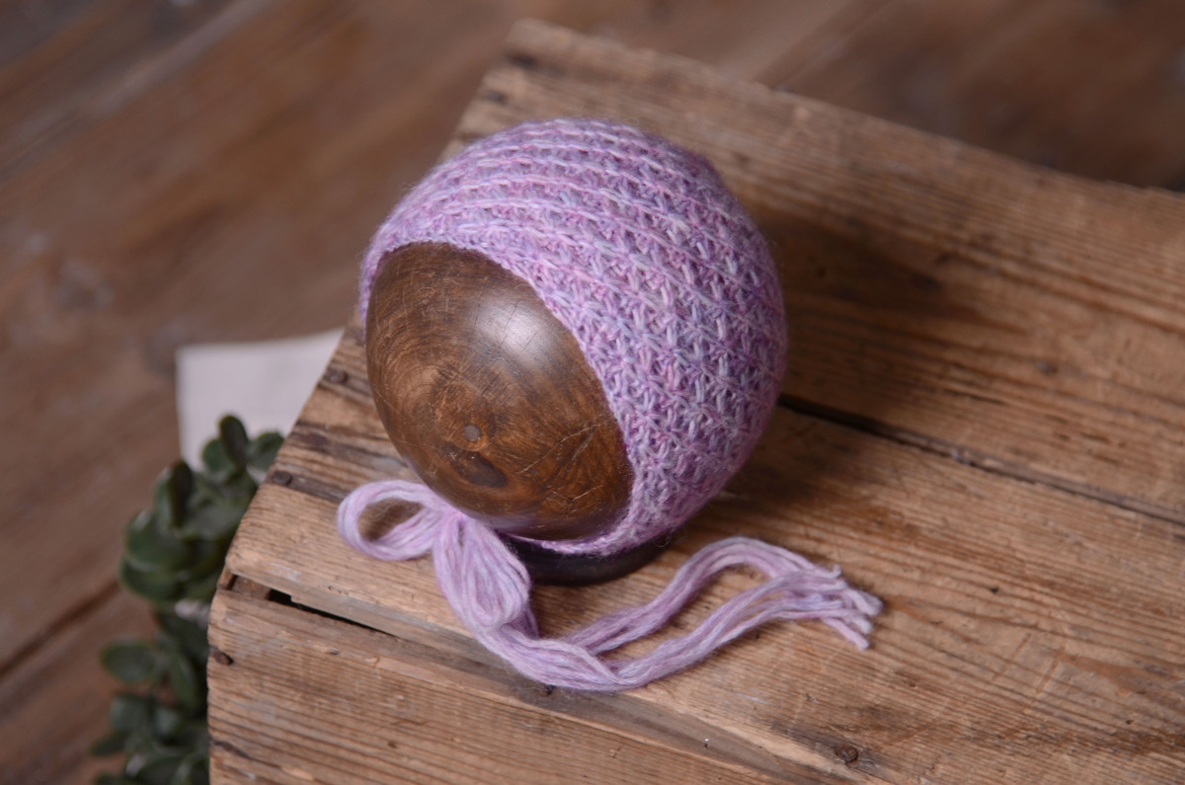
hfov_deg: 14.4
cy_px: 392
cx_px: 592
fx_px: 4681
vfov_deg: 9.6
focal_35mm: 142
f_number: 4
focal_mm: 95
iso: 200
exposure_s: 1/60
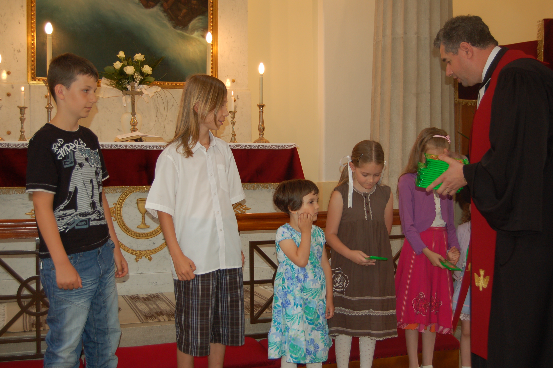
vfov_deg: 31.8
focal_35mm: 42
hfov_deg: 46.4
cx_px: 276
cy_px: 184
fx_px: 645
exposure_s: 1/60
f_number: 4.2
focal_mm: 28
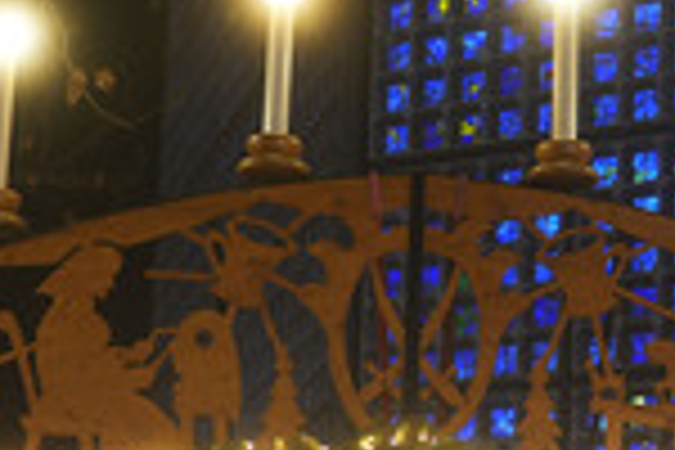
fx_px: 2531
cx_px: 403
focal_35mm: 135
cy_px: 284
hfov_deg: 15.2
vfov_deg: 10.2
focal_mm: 30
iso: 640
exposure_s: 1/60
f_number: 2.2
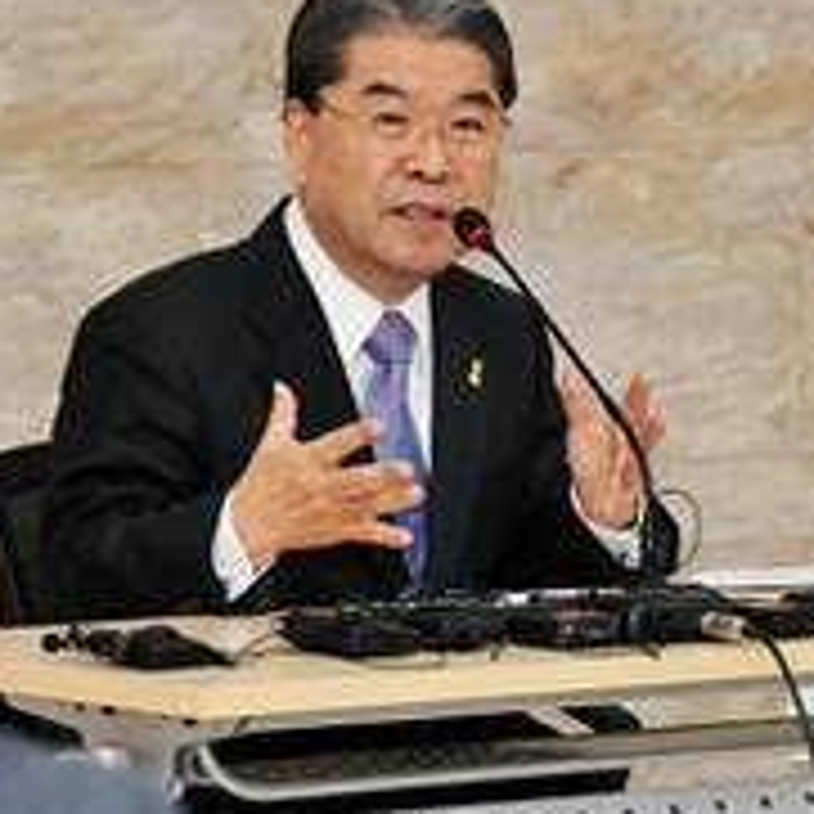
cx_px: 639
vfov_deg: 4.2
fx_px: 11227
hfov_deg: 4.2
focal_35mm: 422
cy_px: 524
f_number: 5
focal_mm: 155
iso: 1250
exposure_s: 1/160
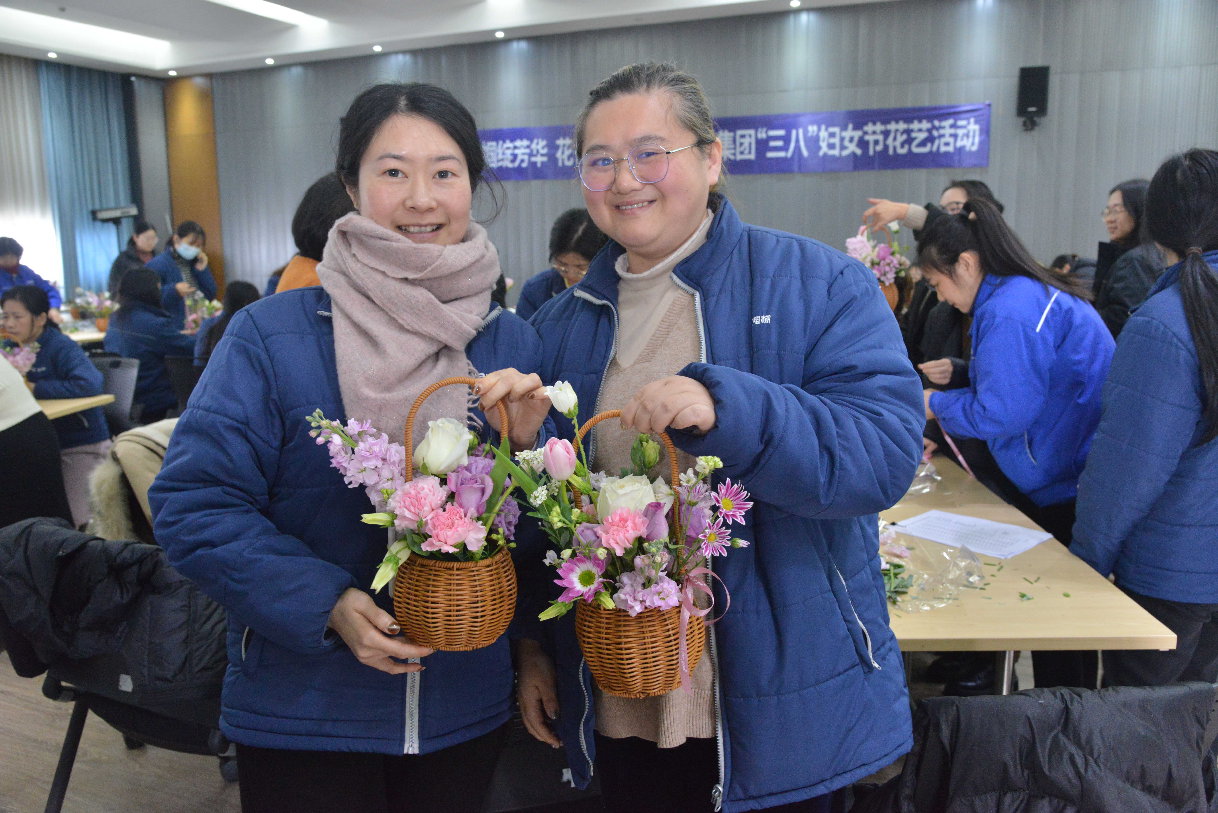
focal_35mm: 30
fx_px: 1015
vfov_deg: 43.6
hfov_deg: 61.9
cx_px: 609
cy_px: 406
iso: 3200
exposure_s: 1/40
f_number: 6.3
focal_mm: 30
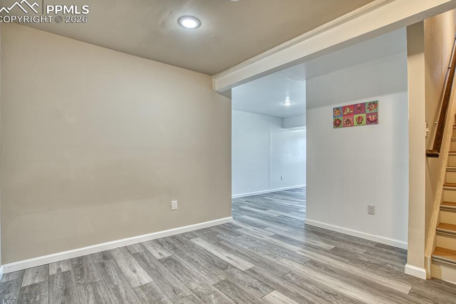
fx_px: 215
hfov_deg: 93.2
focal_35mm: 17
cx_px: 237
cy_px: 158
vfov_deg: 70.4
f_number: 4
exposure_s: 1/30
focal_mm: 16
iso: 500
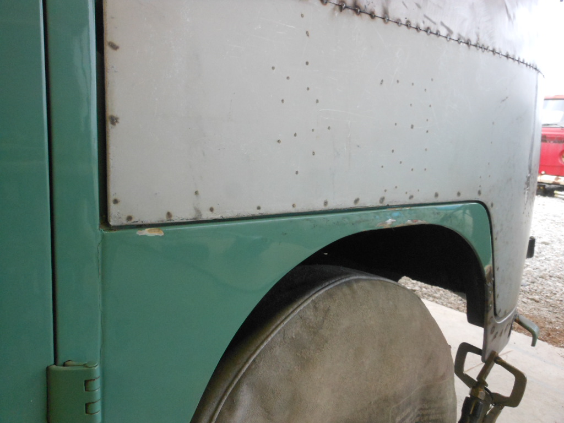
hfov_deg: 63.4
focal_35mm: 28
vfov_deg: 49.7
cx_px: 282
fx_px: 456
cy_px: 212
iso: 400
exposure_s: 1/40
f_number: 3.7
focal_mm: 5
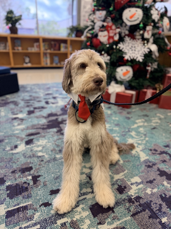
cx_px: 86
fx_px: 158
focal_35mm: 24
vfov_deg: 71.6
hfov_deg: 56.8
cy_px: 114
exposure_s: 1/224
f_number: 1.78
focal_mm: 6.76
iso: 200
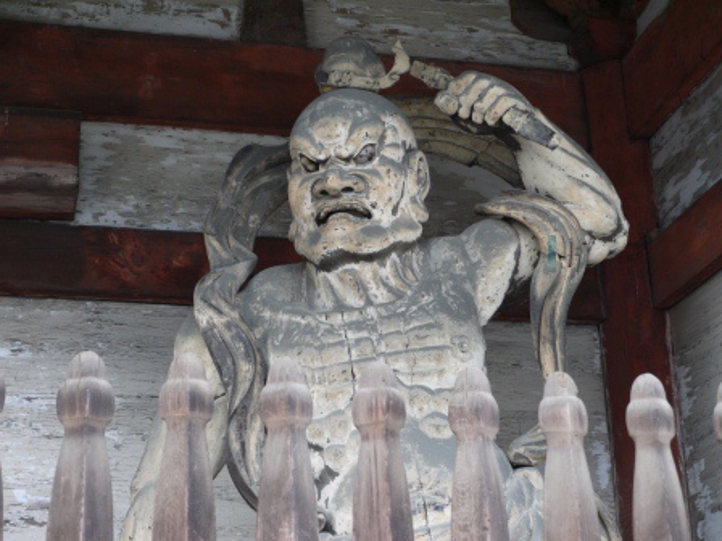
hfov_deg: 27.8
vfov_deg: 21.0
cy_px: 270
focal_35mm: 70
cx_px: 361
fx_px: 1460
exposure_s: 1/80
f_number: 5.6
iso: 500
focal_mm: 35
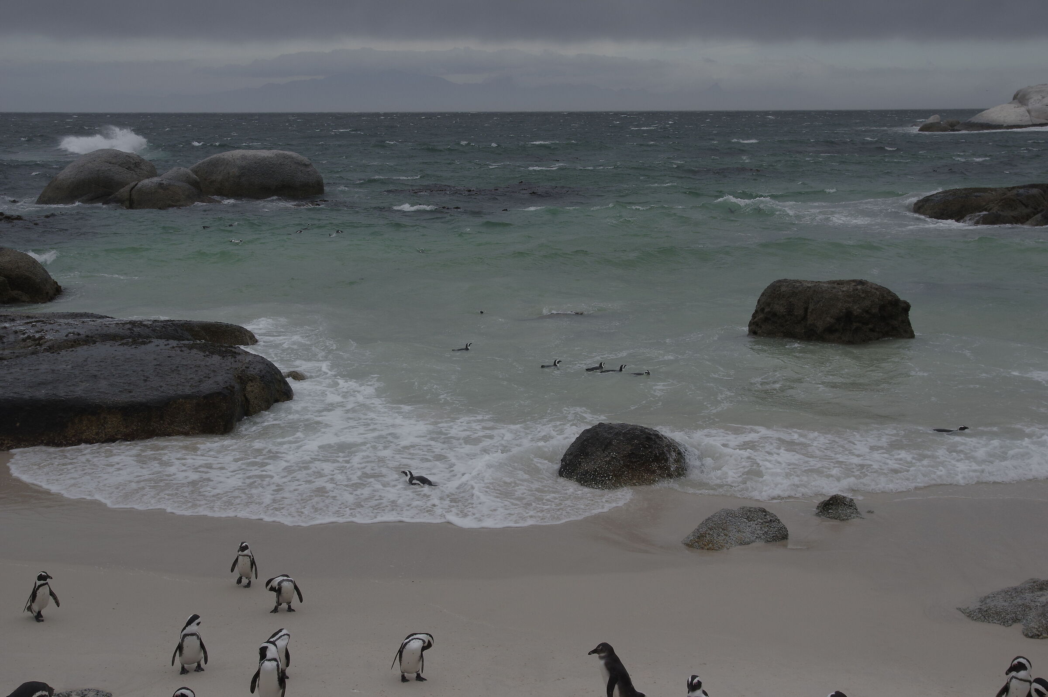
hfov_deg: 42.8
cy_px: 348
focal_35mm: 46
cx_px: 524
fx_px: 1338
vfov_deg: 29.2
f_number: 10
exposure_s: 1/800
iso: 250
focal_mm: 31
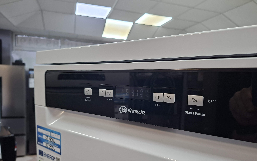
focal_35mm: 25
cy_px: 92
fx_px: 175
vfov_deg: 49.1
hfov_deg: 72.5
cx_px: 131
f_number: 1.8
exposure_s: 1/100
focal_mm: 5.54
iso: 320
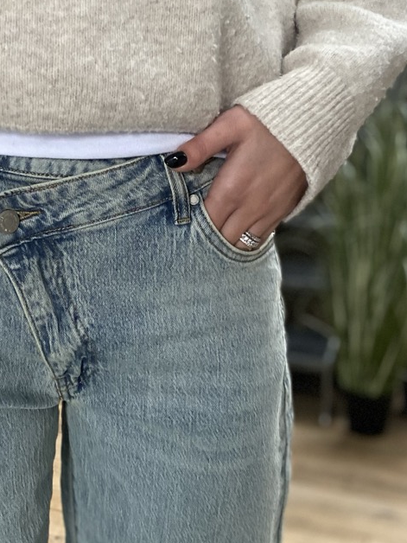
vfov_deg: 36.1
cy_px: 227
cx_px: 122
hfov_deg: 27.3
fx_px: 831
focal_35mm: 53
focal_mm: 4.25
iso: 500
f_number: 1.8
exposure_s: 1/41
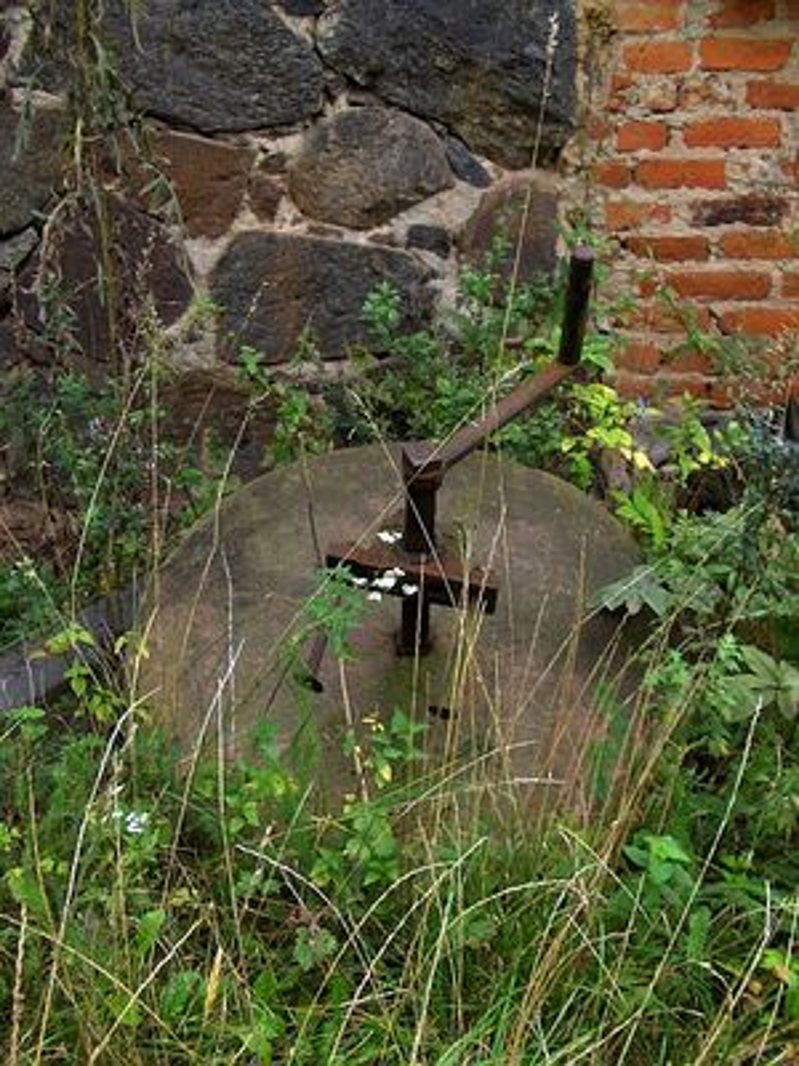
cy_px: 533
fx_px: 1077
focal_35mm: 35
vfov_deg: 52.6
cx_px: 400
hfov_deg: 40.7
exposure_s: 1/318
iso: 100
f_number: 2.6
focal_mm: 5.8
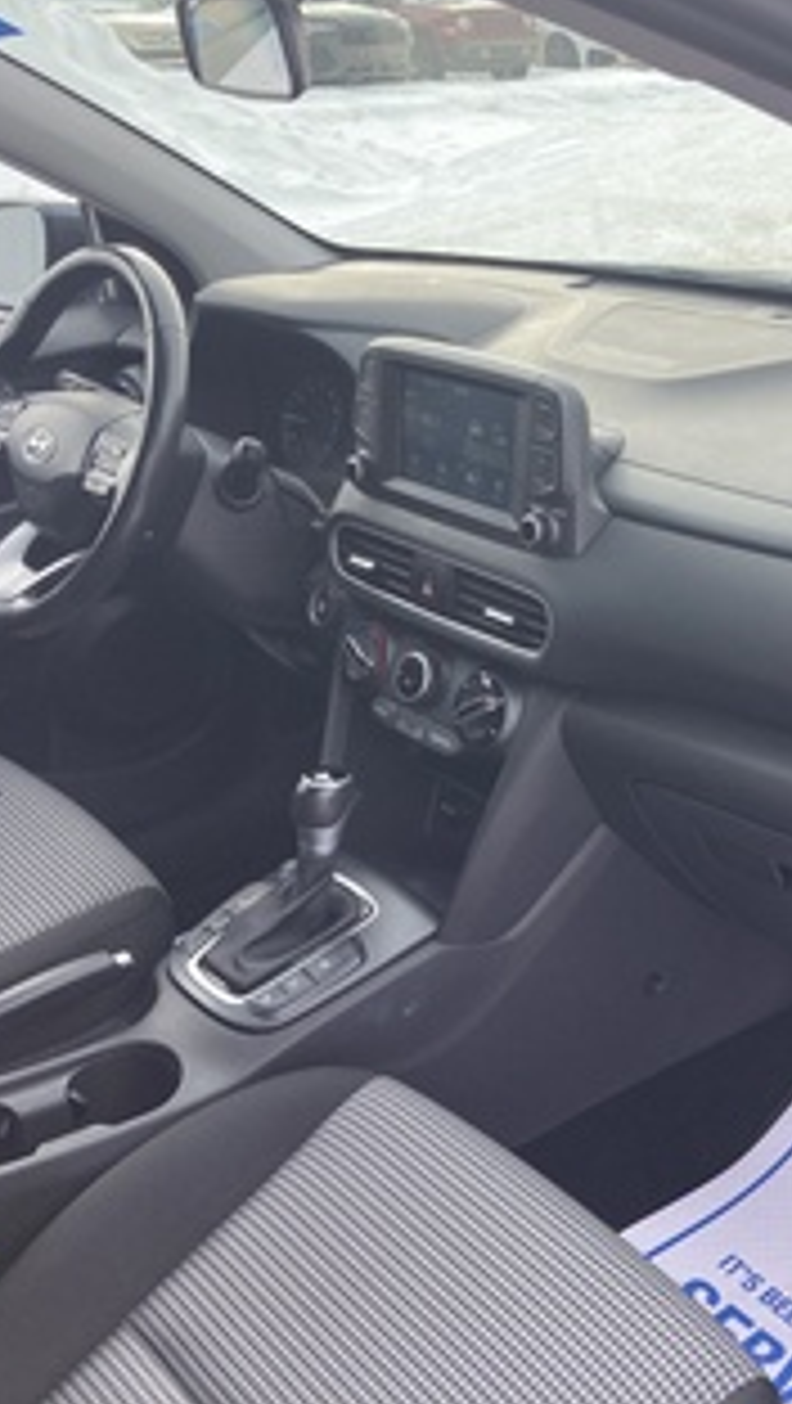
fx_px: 1527
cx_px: 594
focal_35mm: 41
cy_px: 700
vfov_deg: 49.4
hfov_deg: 28.6
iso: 20
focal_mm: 3.99
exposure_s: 1/252
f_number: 1.8
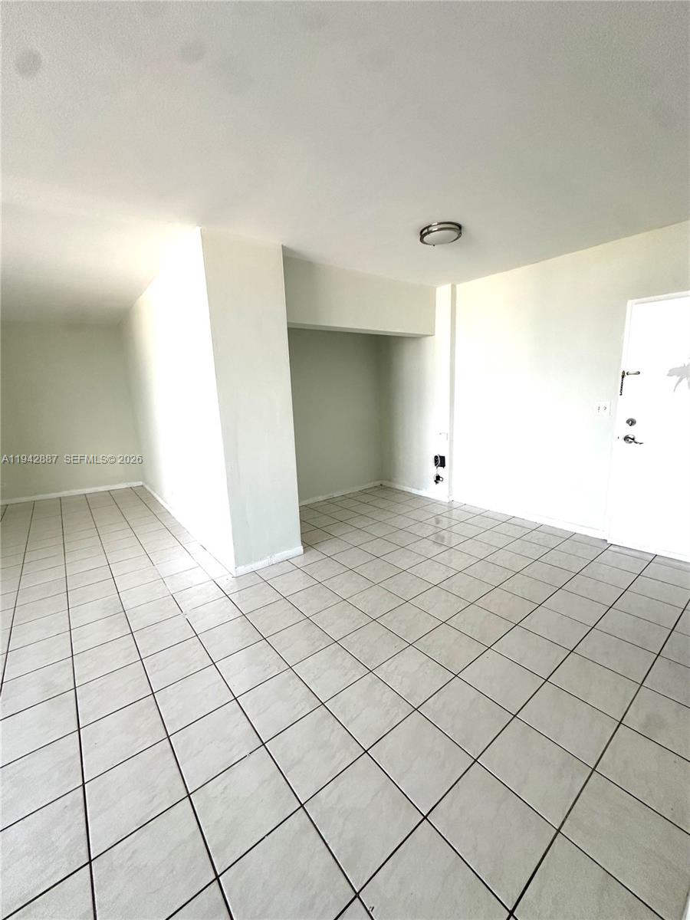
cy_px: 460
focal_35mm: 14
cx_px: 345
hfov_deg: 85.7
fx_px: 372
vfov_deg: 102.1
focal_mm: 2.22
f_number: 2.2
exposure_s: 1/99
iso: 160
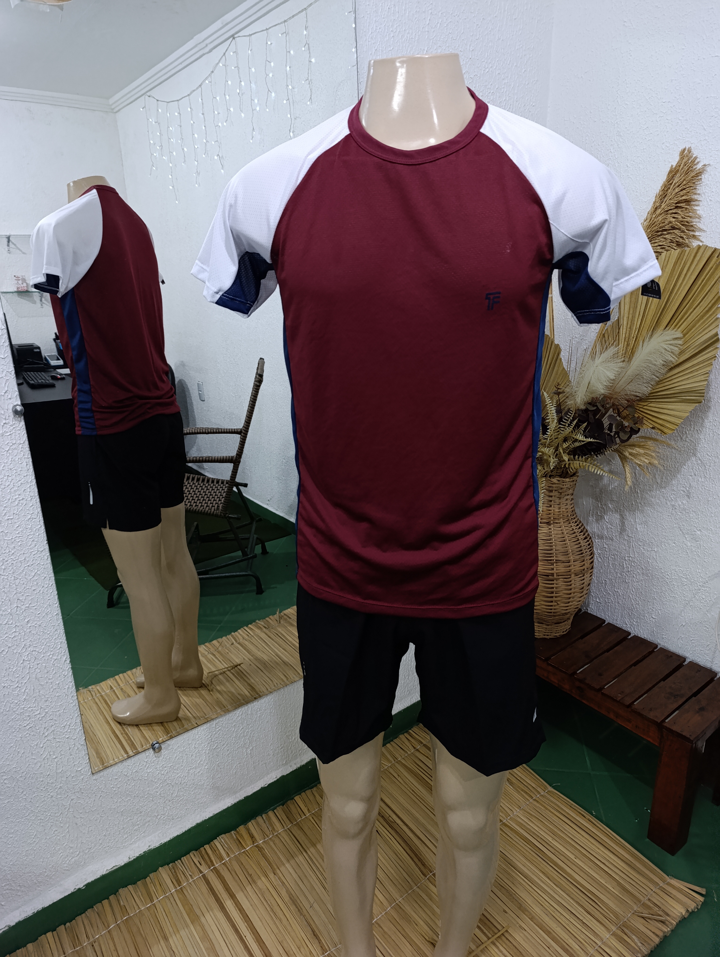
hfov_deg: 59.0
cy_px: 478
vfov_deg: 73.8
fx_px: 636
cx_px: 360
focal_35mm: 23
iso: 1600
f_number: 1.6
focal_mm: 6.14
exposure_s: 1/60
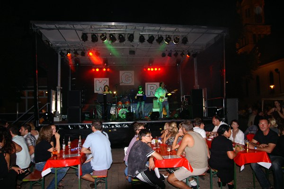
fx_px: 189
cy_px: 94
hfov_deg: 73.8
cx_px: 142
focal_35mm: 24
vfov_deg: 53.1
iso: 200
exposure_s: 1/60
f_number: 3.5
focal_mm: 16
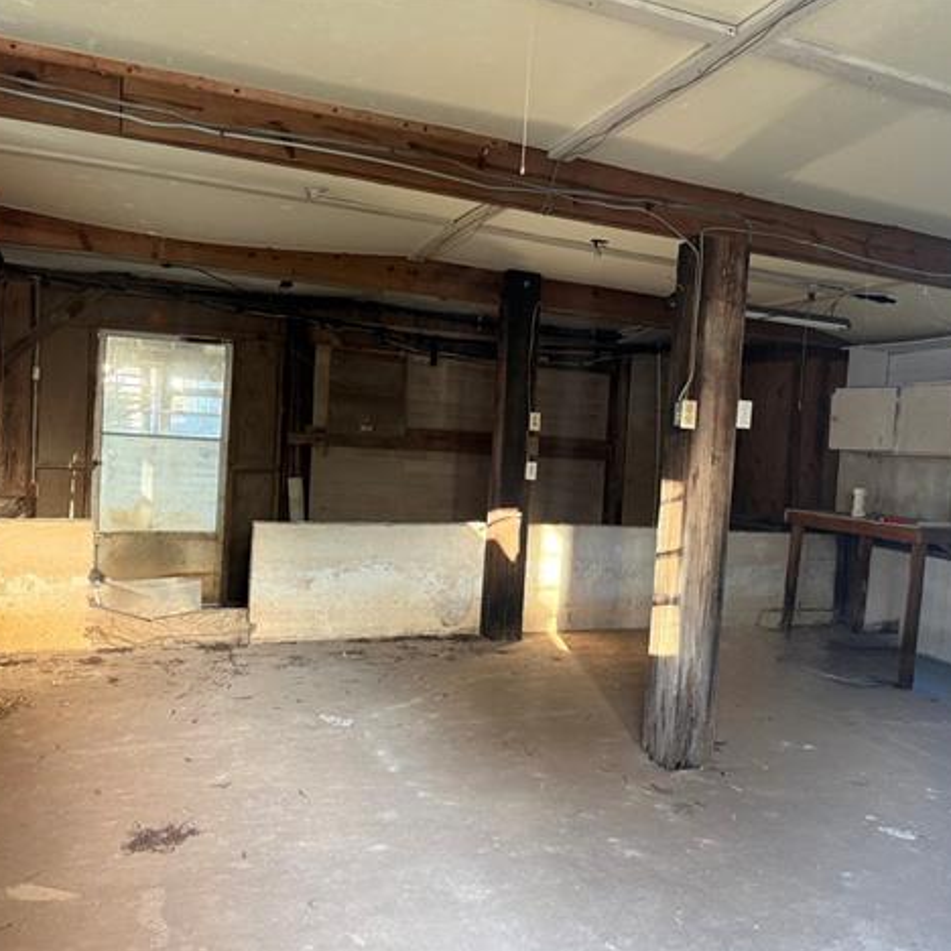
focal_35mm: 29
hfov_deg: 55.0
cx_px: 589
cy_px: 480
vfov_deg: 55.6
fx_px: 901
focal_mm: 6.76
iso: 400
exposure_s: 1/60
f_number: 1.78
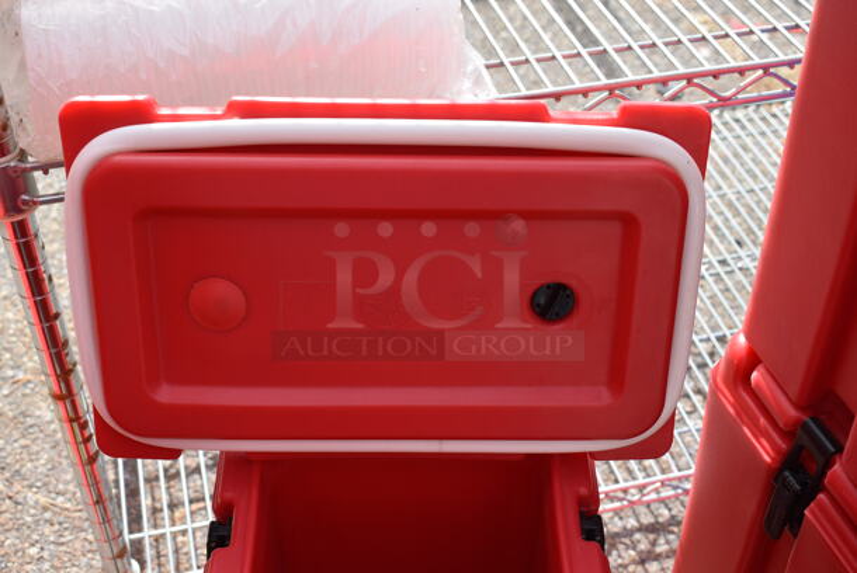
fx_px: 1072
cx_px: 428
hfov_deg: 43.6
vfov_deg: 29.9
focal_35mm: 45
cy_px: 286
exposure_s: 1/400
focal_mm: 30
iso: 200
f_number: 7.1
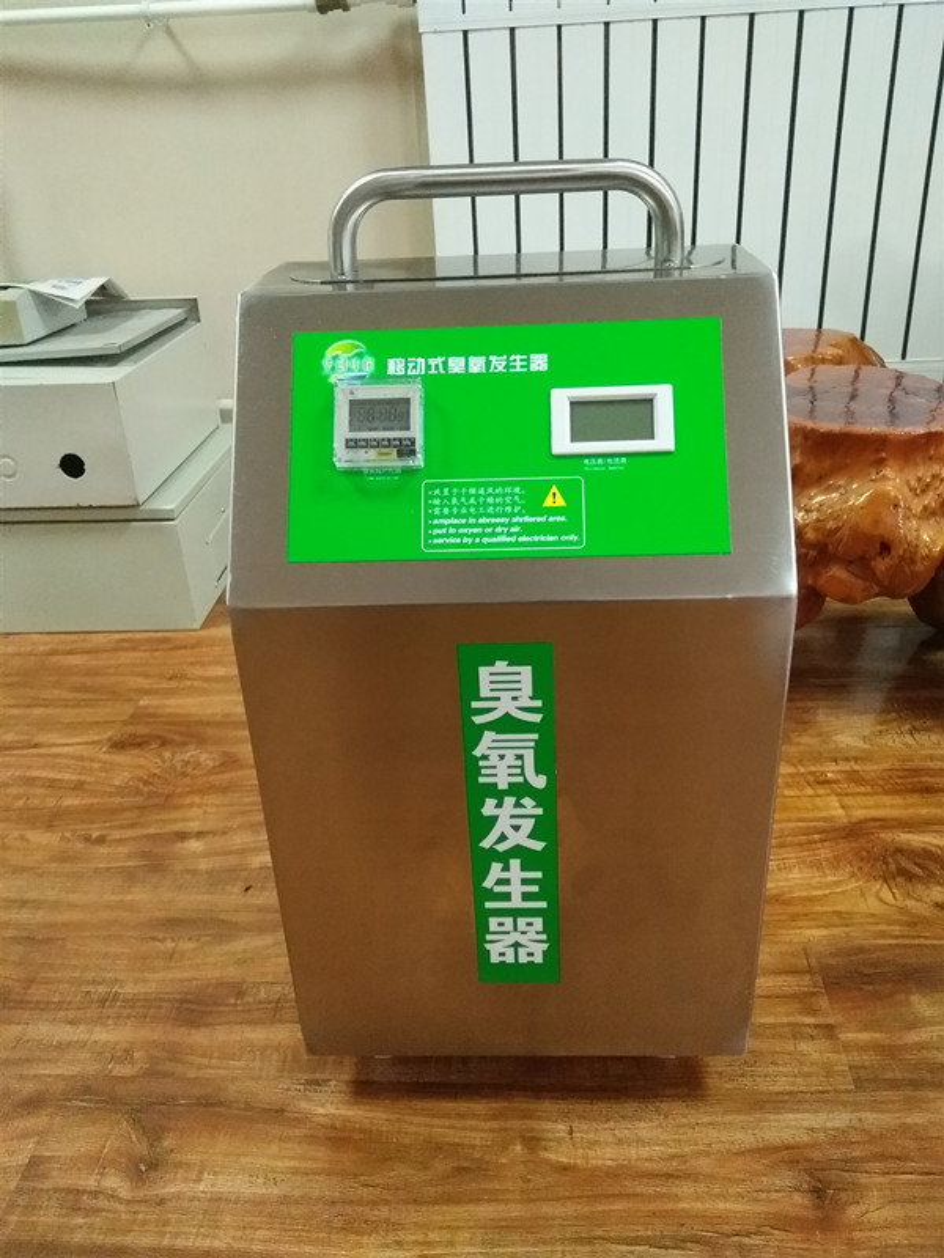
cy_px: 629
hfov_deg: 63.4
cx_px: 472
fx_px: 764
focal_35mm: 21
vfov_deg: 79.0
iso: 773
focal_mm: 3.66
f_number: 2.2
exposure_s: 1/33.3
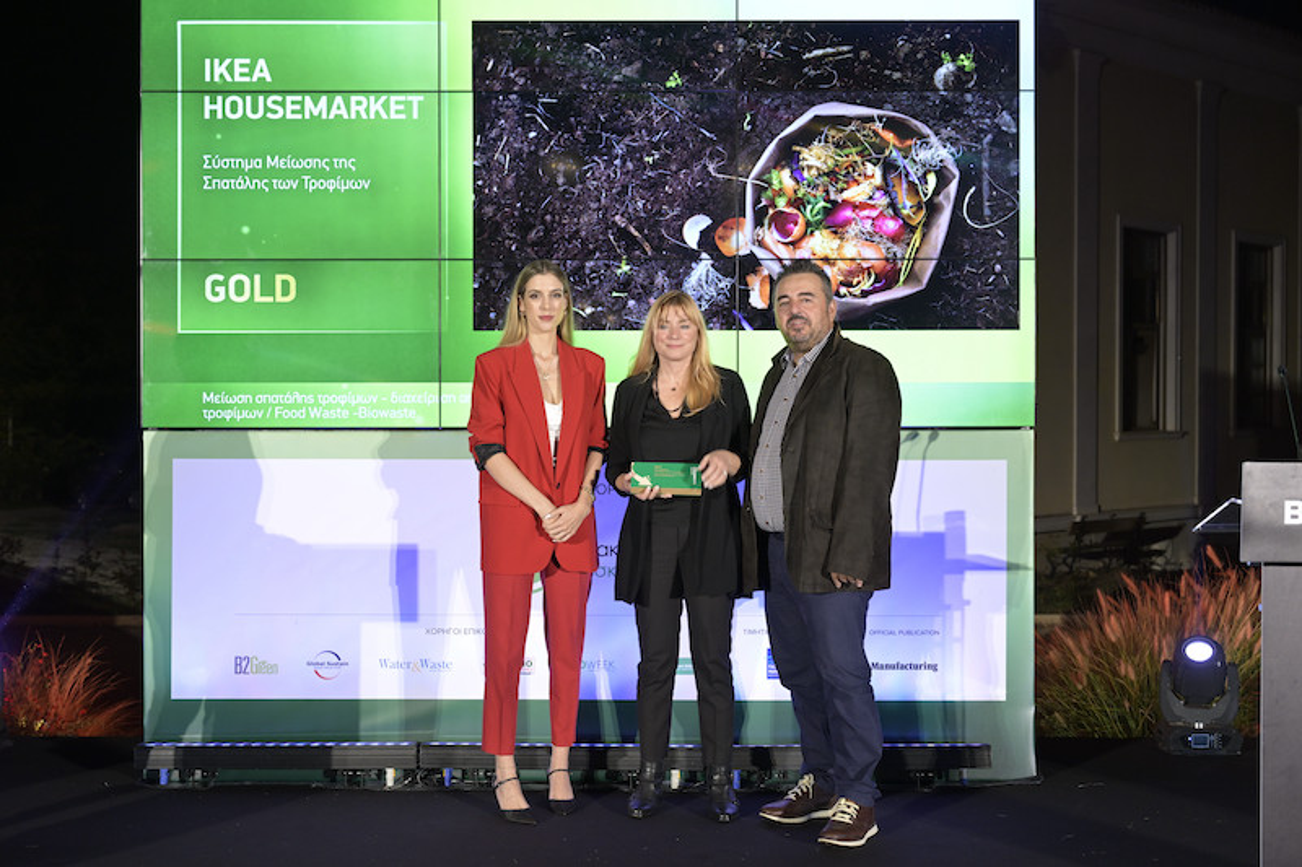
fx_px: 1808
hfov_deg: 39.6
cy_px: 434
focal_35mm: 50
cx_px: 651
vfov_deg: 27.0
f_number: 4
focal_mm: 50
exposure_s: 1/100
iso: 1000
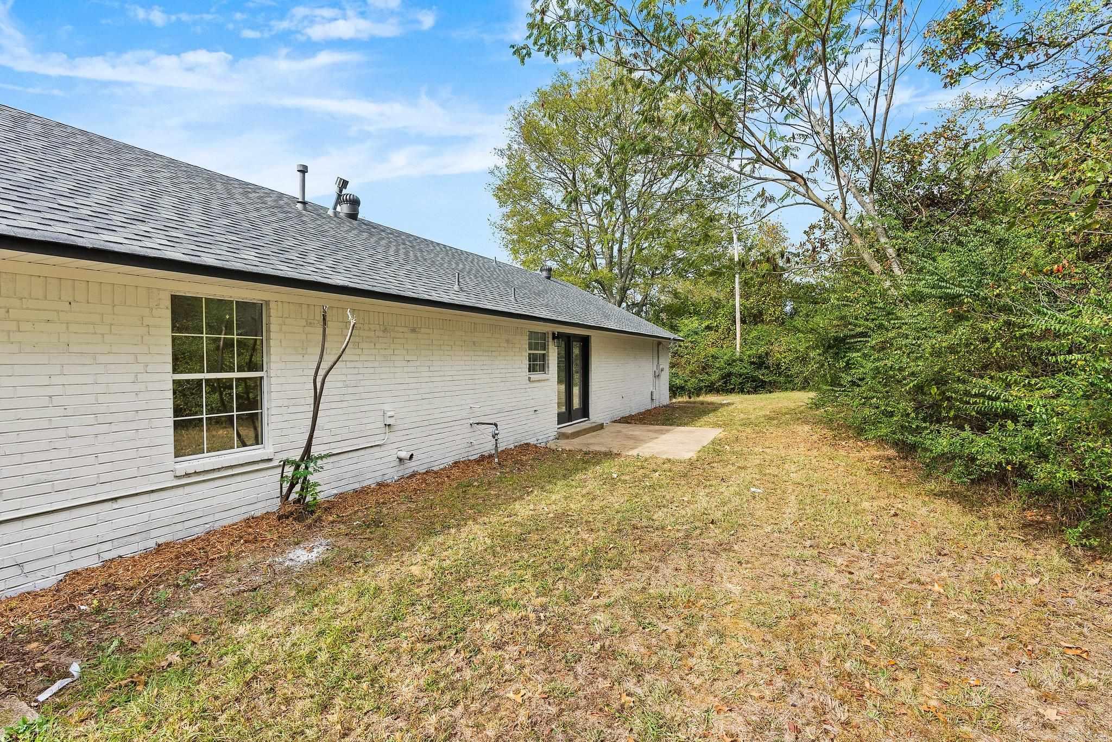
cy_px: 371
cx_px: 556
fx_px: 494
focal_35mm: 16
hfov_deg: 96.7
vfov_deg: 73.8
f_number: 8
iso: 500
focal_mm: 16
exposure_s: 1/80
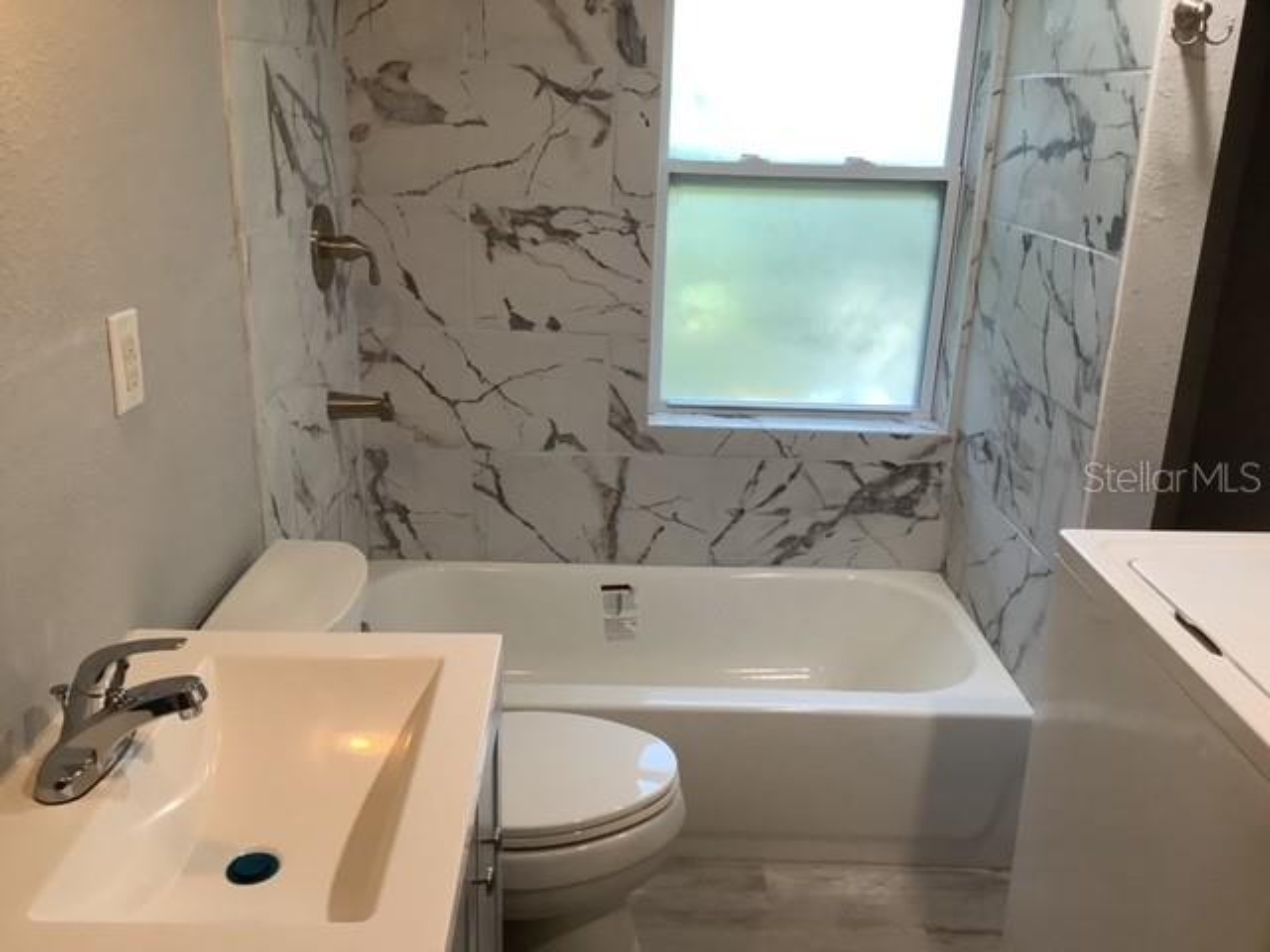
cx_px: 635
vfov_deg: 45.4
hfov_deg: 58.4
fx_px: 1137
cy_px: 476
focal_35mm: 31
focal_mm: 3.3
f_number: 2.4
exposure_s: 1/60
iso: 100
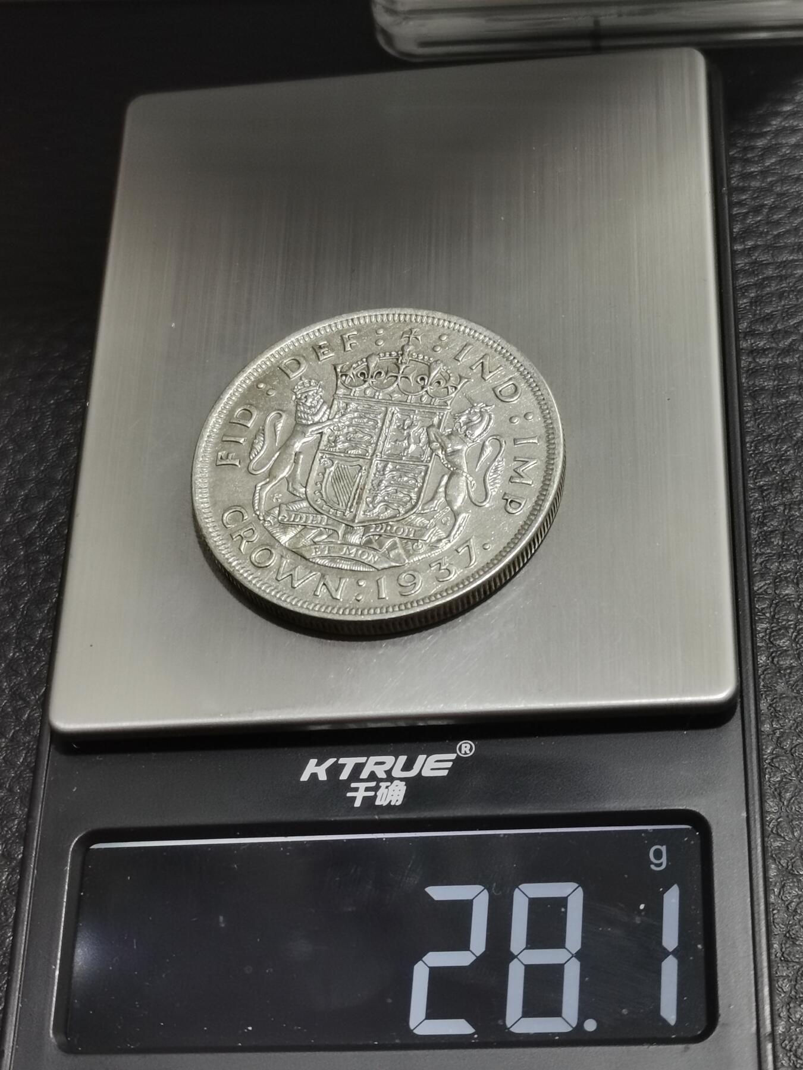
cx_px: 402
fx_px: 2196
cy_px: 535
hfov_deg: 20.7
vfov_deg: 27.4
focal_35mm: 71
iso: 100
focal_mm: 5.58
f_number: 1.8
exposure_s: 1/100
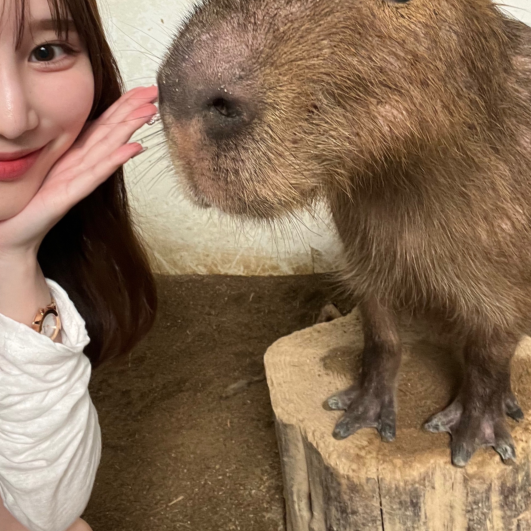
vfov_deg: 39.4
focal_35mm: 42
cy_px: 160
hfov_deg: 40.0
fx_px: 729
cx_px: 231
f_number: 2.2
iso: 250
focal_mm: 2.71
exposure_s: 1/33
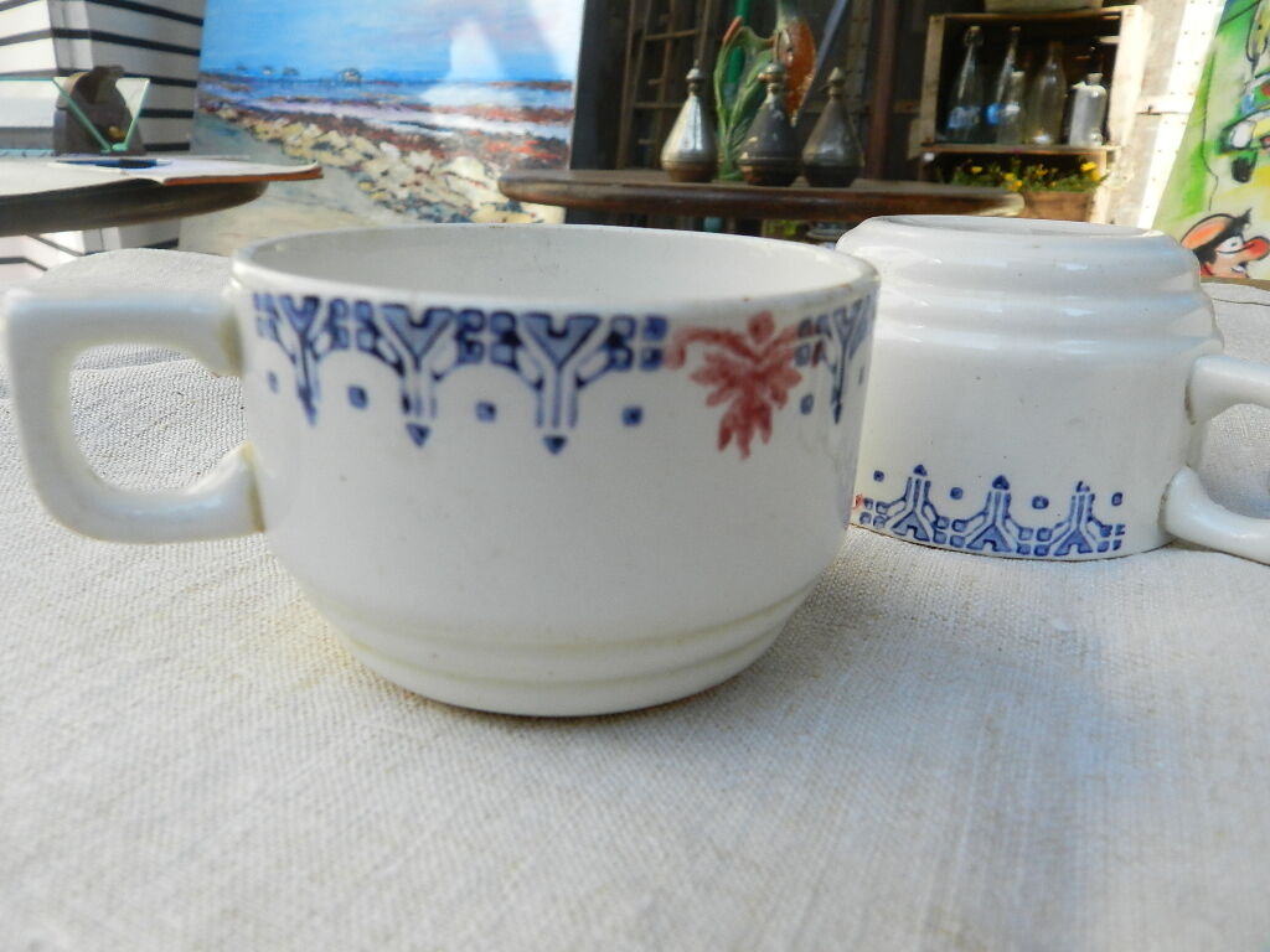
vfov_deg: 54.9
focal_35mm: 25
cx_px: 635
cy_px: 476
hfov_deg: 69.4
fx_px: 917
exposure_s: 1/400
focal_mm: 4.5
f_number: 3.5
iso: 160
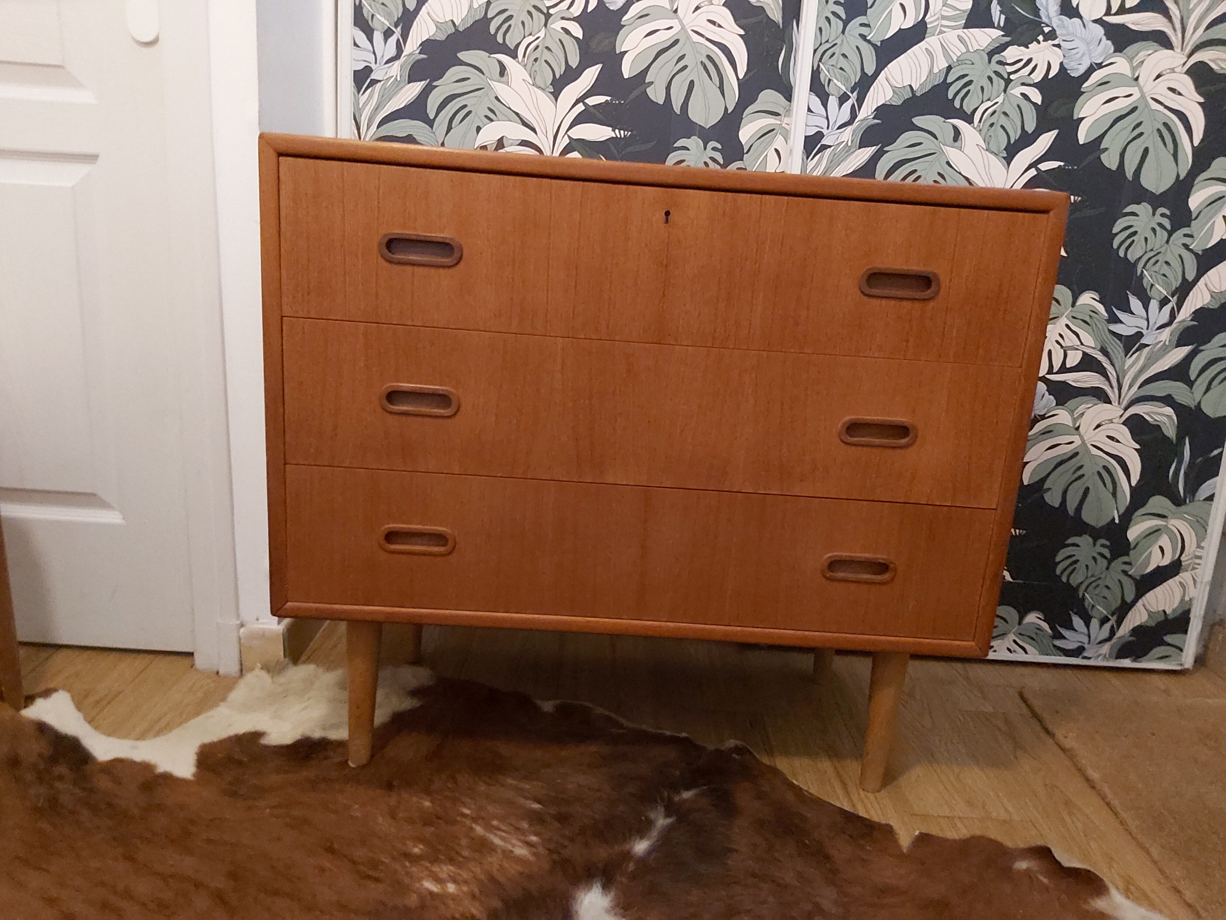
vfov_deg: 53.1
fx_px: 921
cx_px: 613
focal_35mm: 26
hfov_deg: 67.3
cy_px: 460
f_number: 1.7
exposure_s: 1/17
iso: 1600
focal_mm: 3.92
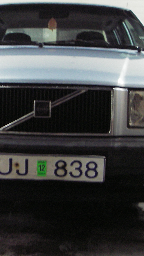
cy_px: 123
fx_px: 468
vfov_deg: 30.6
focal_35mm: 69
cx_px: 46
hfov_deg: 17.4
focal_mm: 6.3
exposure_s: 1/4
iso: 200
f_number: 3.3
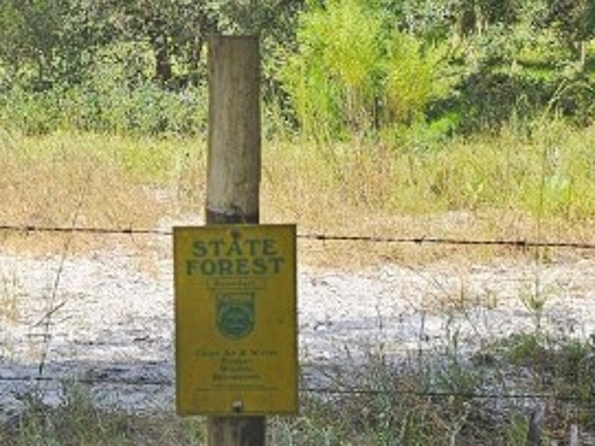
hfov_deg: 21.0
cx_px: -123
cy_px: 246
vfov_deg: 17.0
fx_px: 1495
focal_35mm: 87
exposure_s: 1/221
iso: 10
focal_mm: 6.3
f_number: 1.7
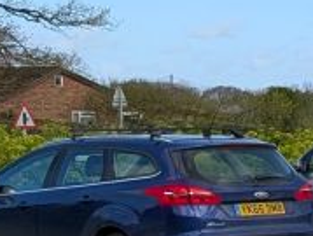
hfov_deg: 9.7
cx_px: 817
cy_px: 301
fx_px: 1558
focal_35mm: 172
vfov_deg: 8.5
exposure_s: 1/840
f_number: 1.68
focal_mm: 6.9
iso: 23
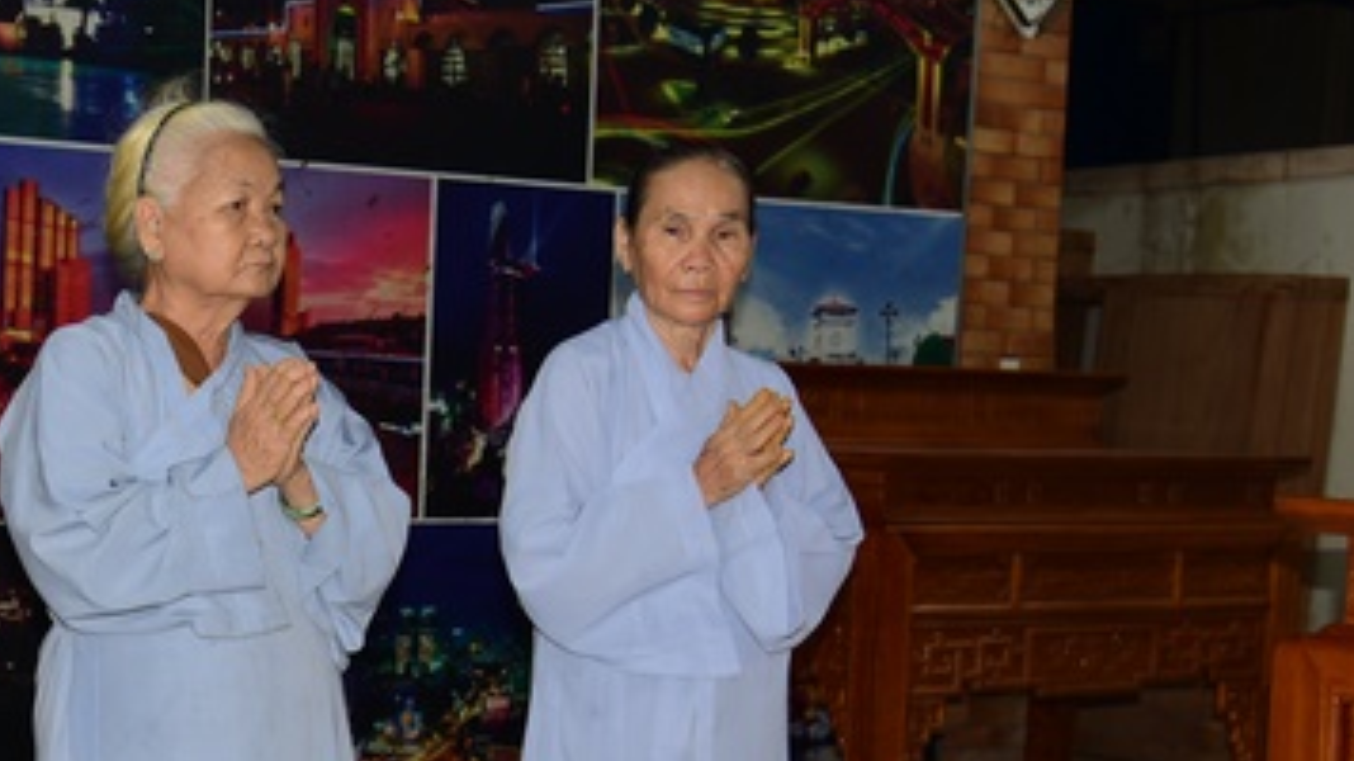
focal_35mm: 67
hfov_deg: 30.4
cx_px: 209
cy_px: 658
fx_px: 2405
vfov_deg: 17.7
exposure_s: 1/60
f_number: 4
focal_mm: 35
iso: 320
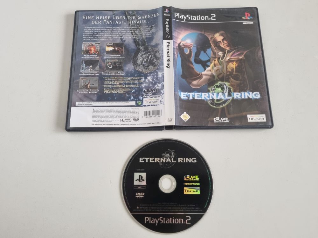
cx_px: 159
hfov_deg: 67.3
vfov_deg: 53.1
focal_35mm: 26
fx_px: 239
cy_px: 119
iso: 250
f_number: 1.8
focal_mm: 5.4
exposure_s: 1/100
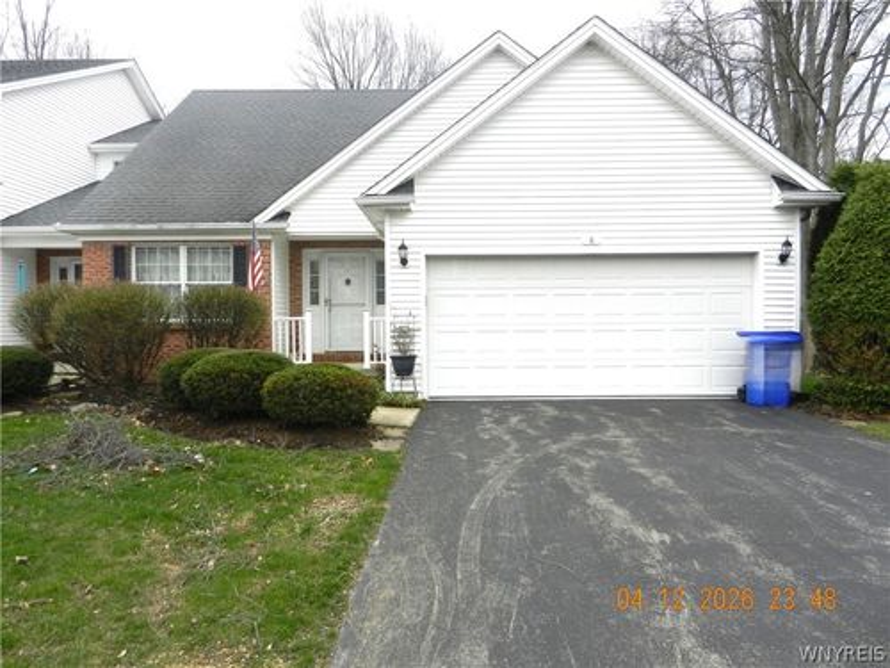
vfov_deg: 54.9
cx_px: 445
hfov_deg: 69.4
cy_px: 334
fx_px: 643
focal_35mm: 25
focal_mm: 4.5
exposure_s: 1/800
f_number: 3.5
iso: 160
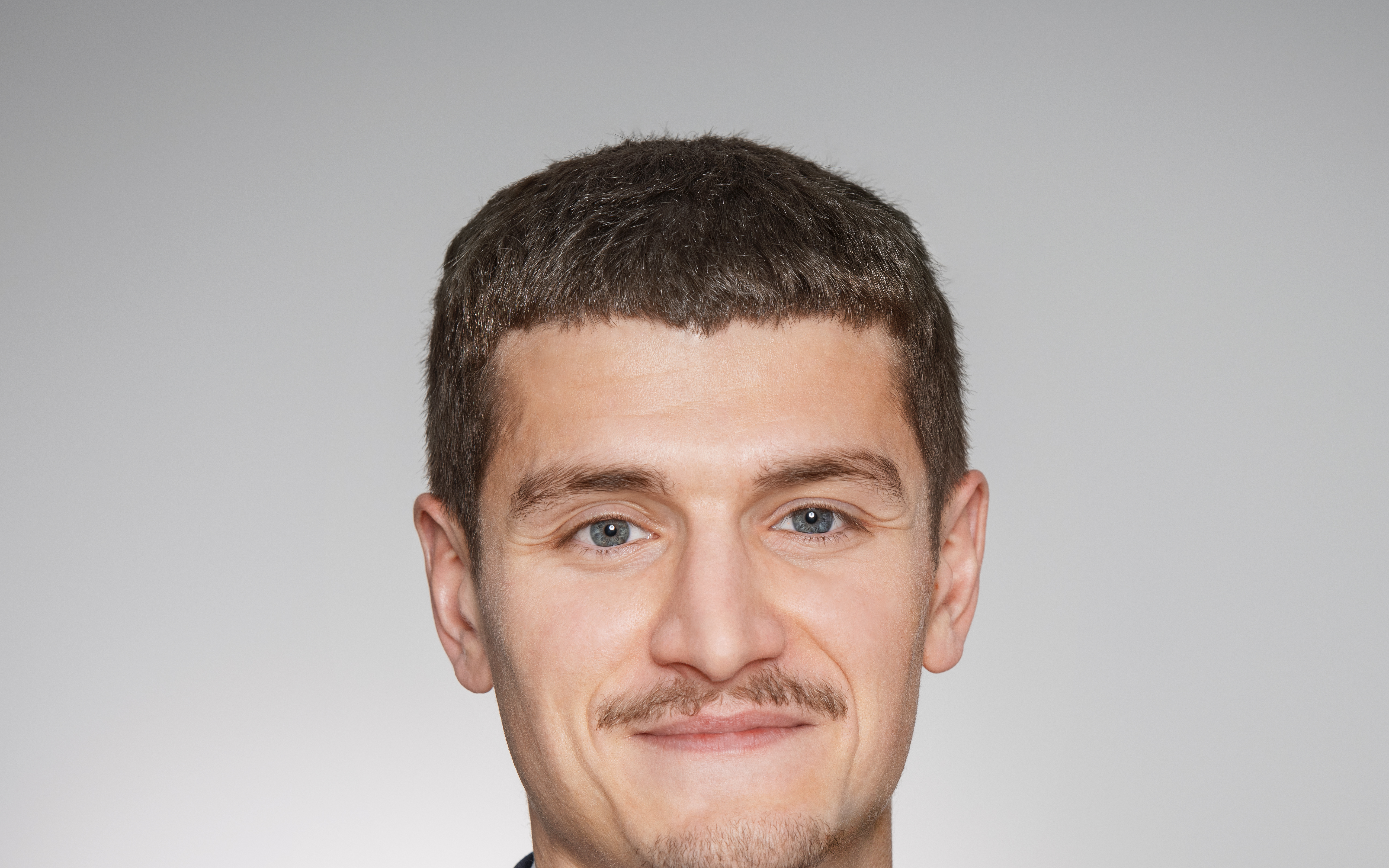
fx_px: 10259
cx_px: 806
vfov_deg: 4.8
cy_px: 678
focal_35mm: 271
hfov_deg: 7.7
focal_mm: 165
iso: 100
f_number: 5.6
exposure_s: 1/100
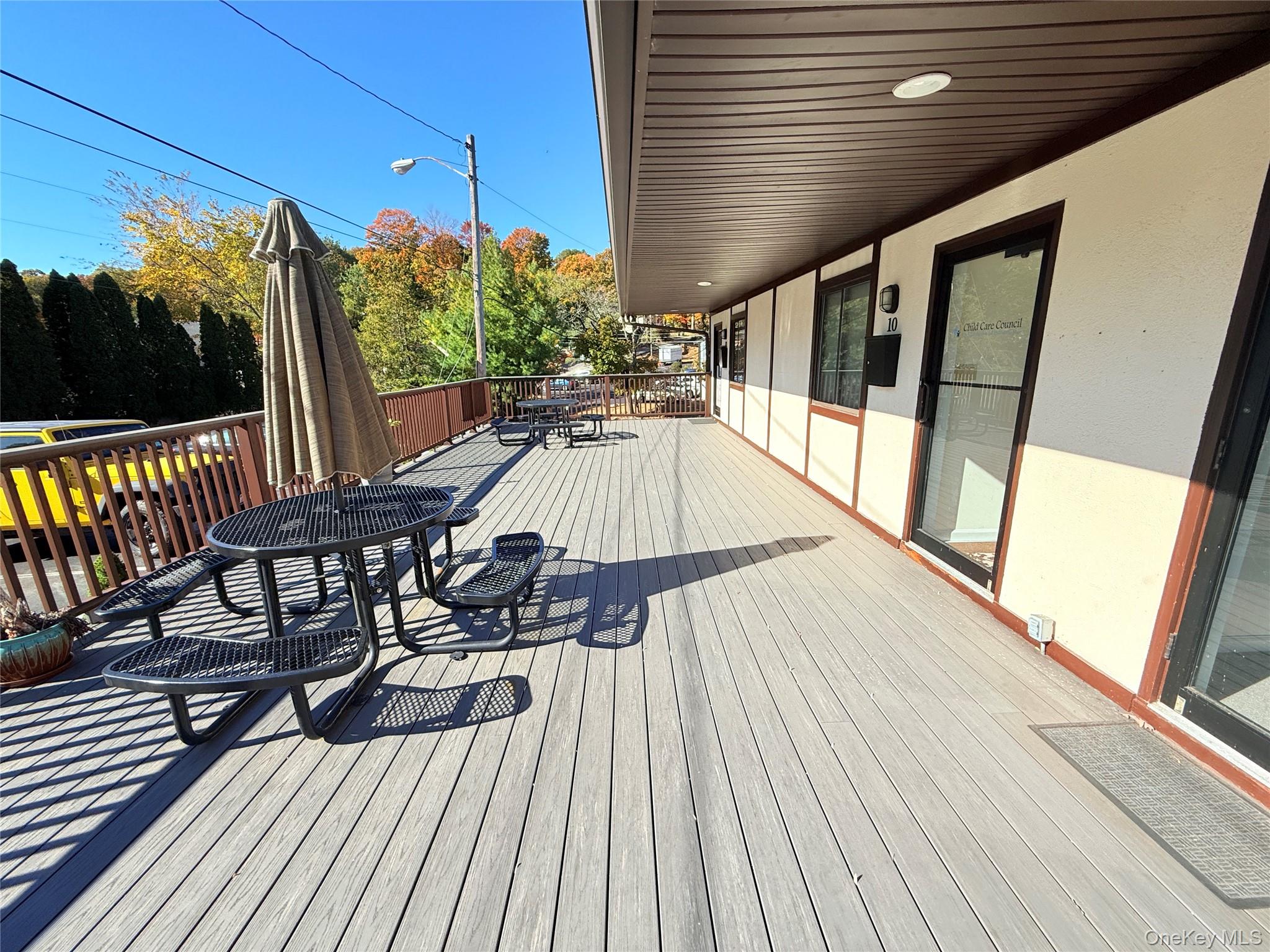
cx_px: 635
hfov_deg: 102.1
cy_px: 476
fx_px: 514
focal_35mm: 14
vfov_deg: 85.7
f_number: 2.2
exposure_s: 1/1698
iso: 80
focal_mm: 2.22
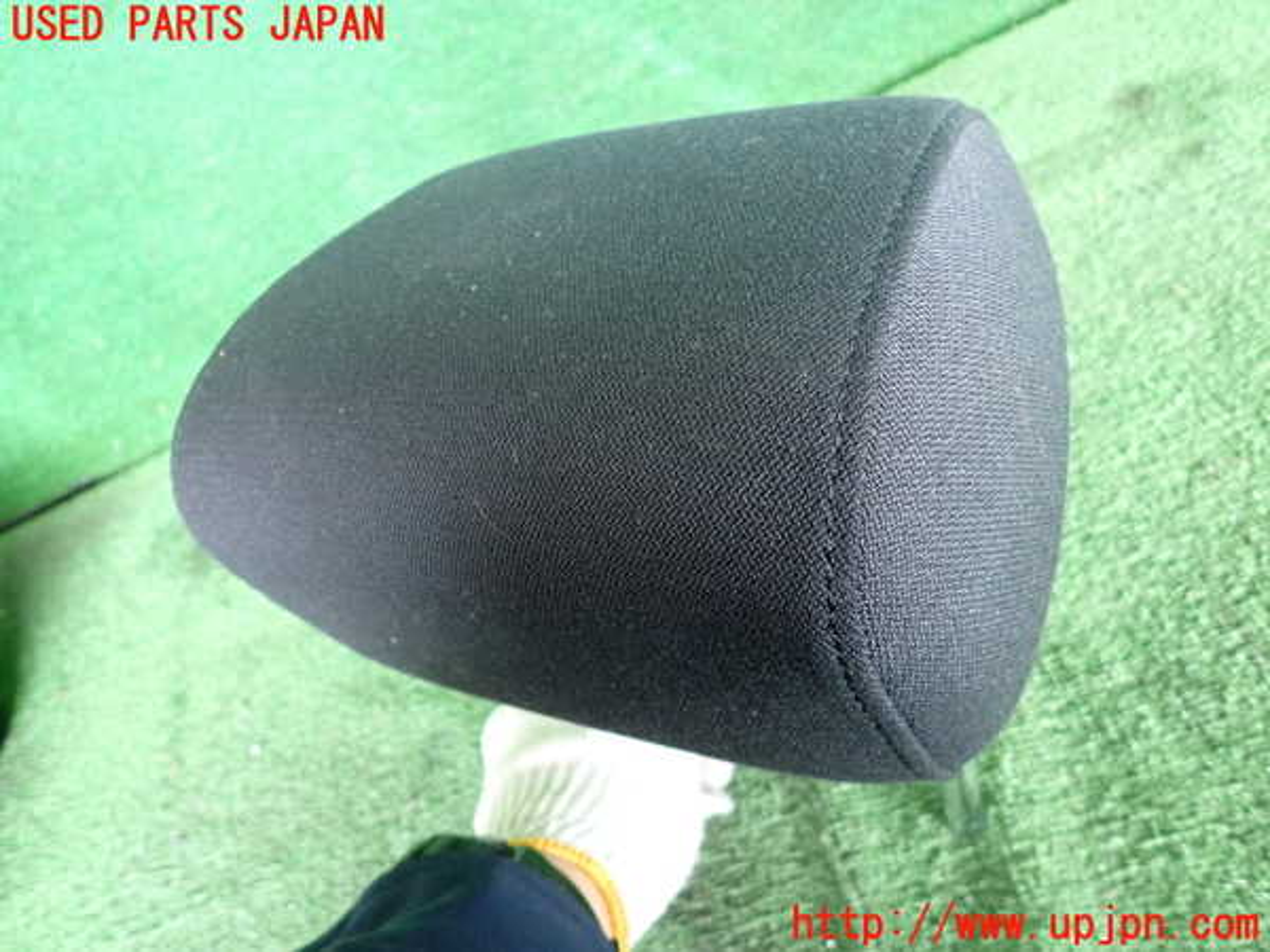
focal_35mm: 25
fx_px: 917
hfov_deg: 69.4
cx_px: 635
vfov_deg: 54.9
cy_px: 476
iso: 500
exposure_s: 1/125
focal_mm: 4.5
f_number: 2
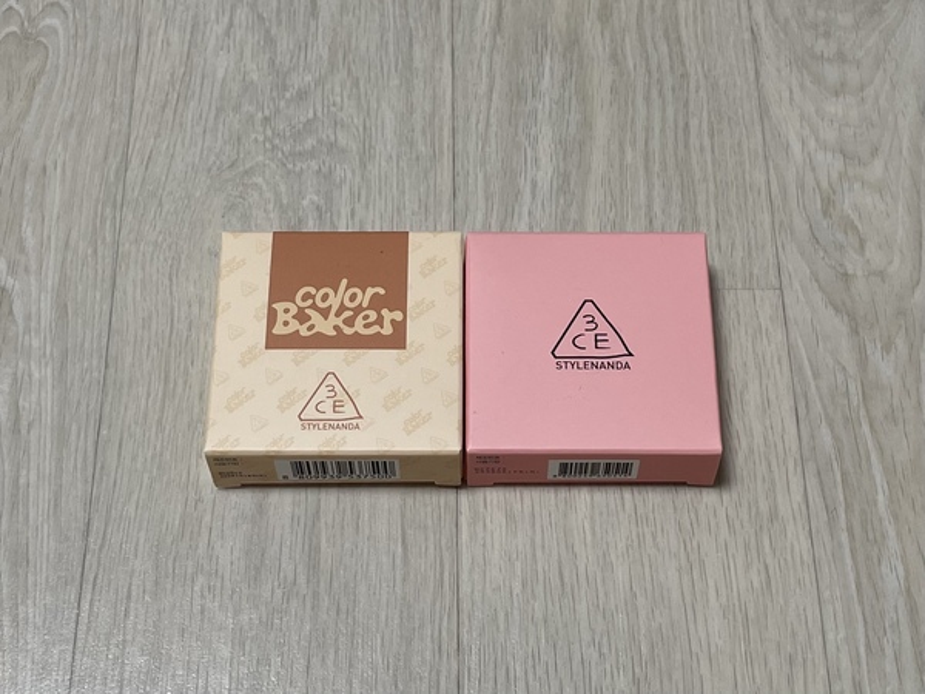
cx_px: 462
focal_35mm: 26
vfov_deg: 53.1
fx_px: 695
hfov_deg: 67.3
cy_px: 347
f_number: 1.6
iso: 80
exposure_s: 1/120
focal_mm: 4.2
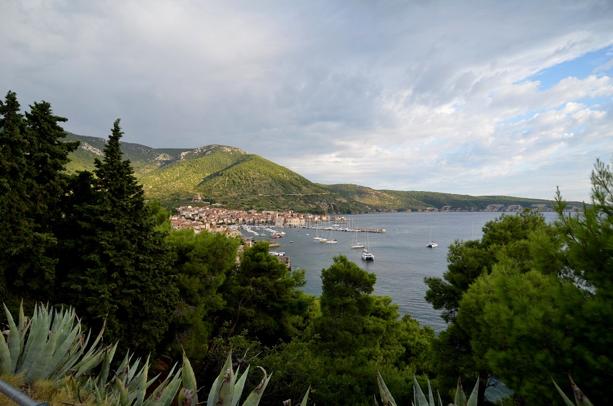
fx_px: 306
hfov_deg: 90.1
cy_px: 203
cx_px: 306
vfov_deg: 67.1
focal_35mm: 18
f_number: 4
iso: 125
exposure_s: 1/400
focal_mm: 12
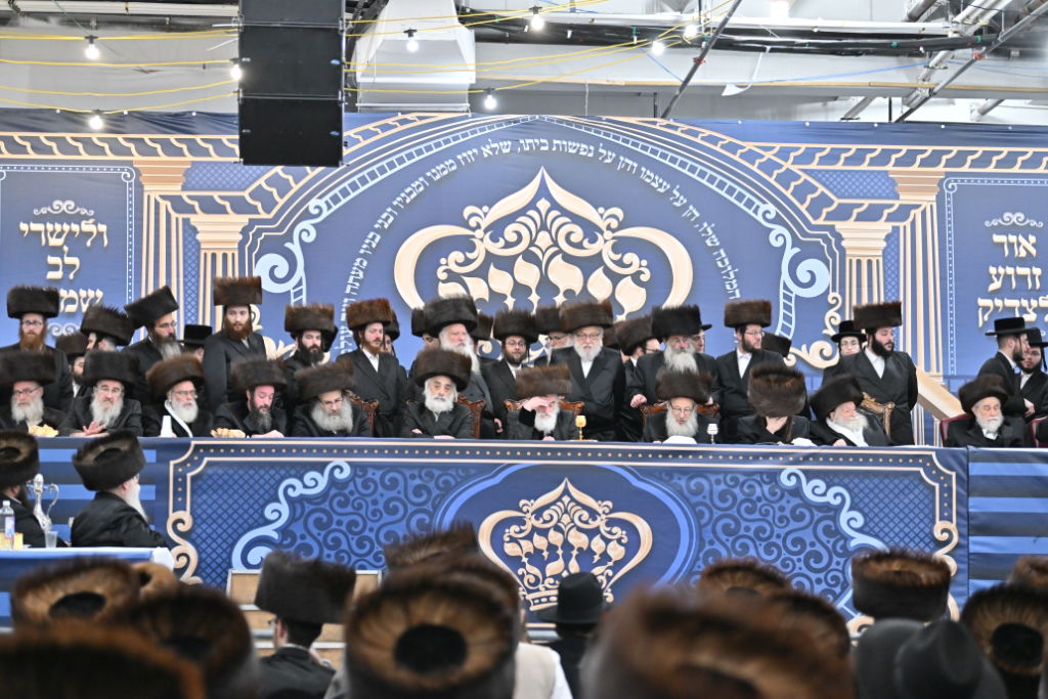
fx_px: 2038
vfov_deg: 19.5
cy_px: 350
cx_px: 524
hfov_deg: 28.8
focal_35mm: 70
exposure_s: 1/400
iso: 1600
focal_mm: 70
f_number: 2.8
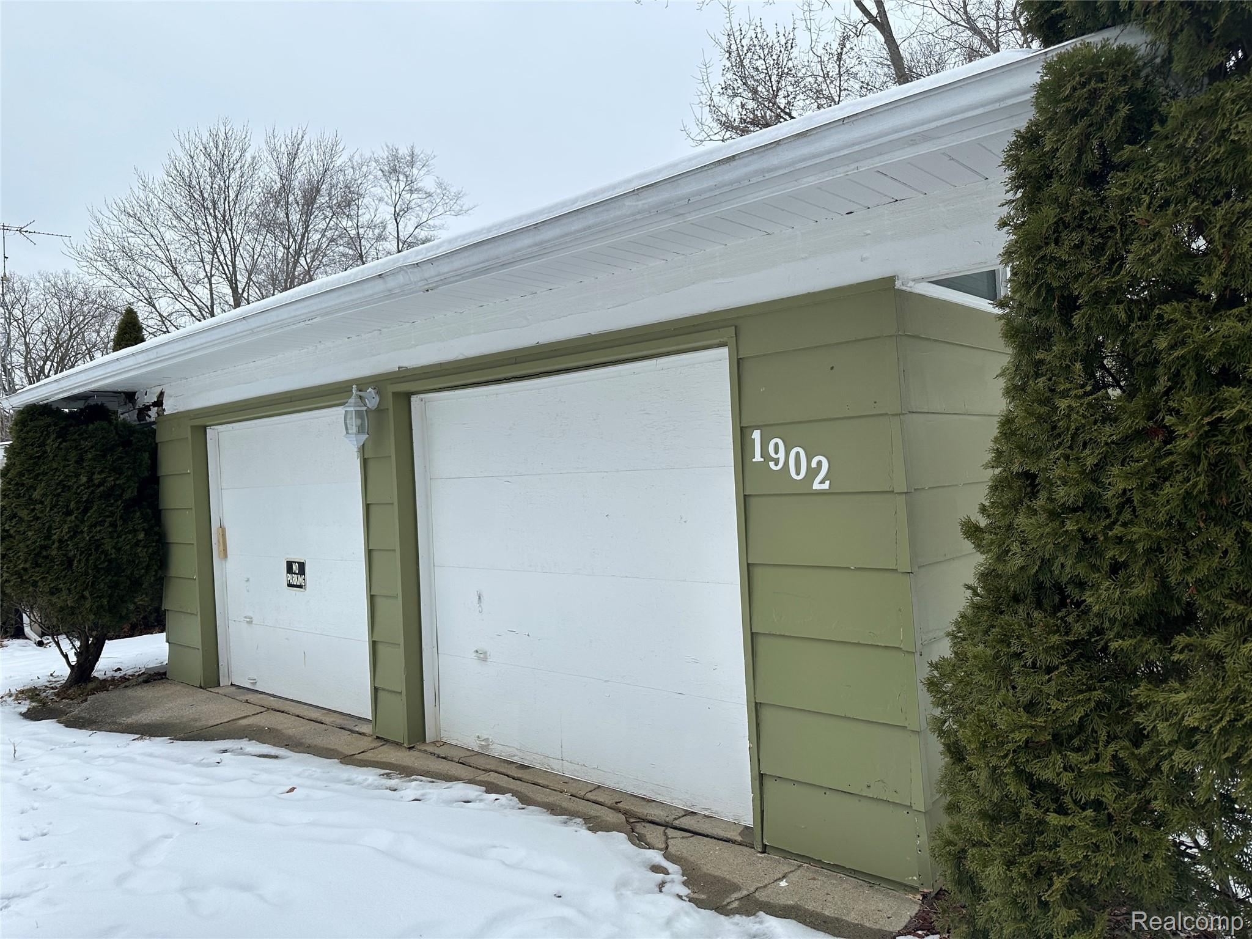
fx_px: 868
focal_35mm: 24
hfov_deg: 71.6
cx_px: 626
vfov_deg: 56.8
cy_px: 470
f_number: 1.78
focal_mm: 6.86
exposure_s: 1/1157
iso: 80
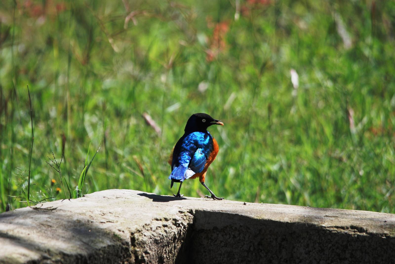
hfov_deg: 2.7
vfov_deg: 1.8
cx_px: 198
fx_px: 8239
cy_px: 132
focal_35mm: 750
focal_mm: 500
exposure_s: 1/500
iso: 200
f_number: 6.3
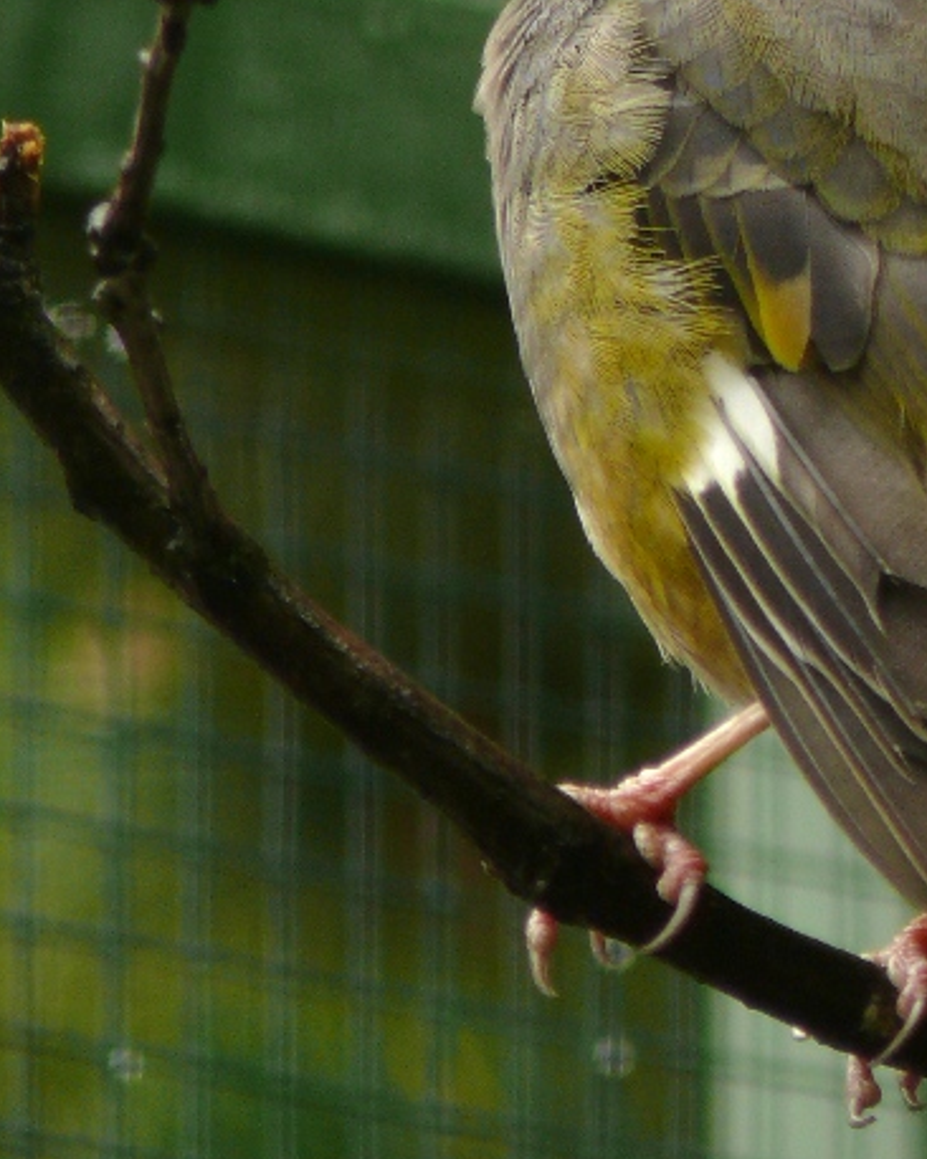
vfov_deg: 2.7
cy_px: 332
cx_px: 709
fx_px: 24571
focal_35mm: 716
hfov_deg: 2.2
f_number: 3.7
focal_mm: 88.8
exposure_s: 1/100
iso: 100
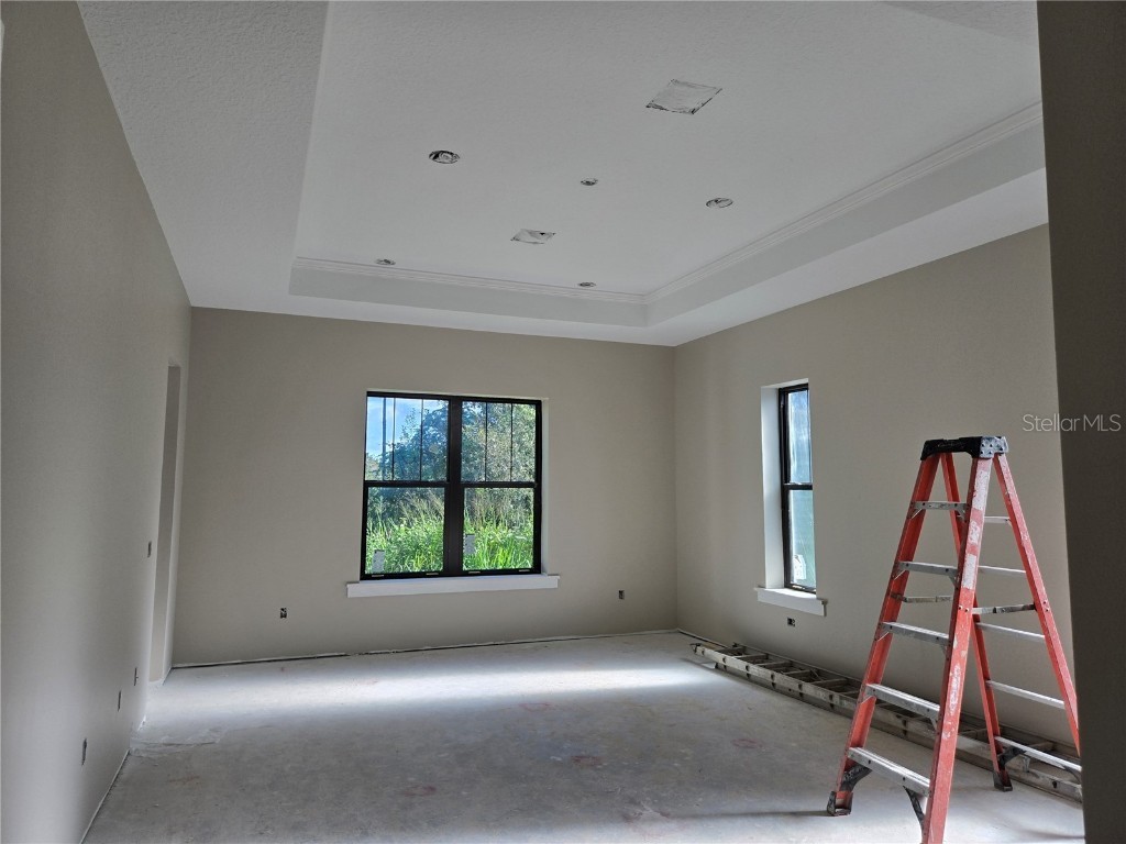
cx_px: 563
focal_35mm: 23
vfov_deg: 58.9
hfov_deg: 73.9
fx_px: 748
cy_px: 422
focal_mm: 5.4
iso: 80
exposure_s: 1/612
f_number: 1.8
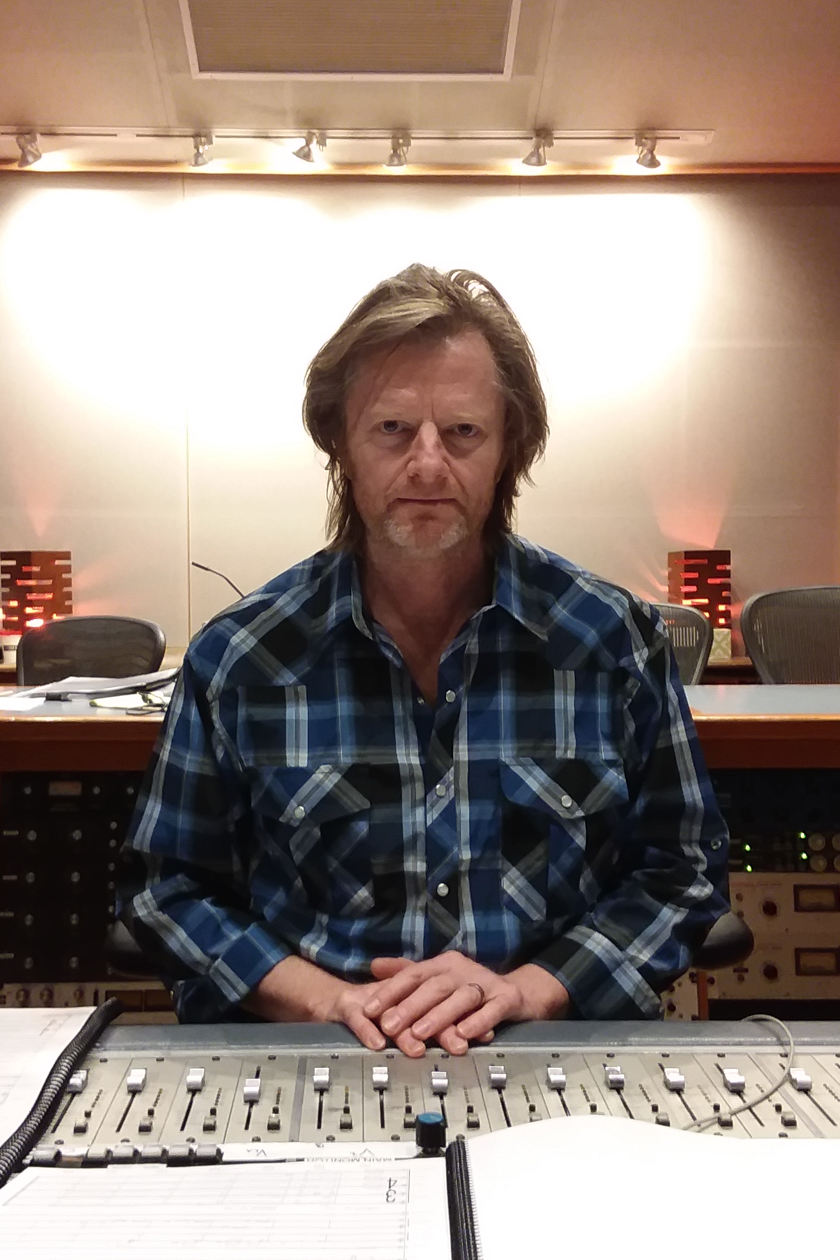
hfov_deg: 35.0
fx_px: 1330
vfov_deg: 50.7
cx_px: 365
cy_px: 631
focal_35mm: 38
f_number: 1.9
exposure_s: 1/17
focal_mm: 2.91
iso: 200
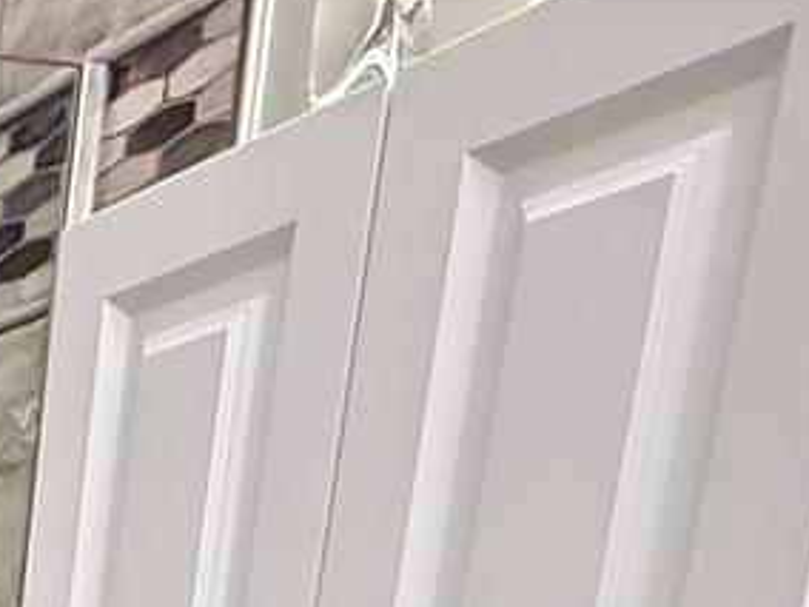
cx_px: -772
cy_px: 1302
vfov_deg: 14.6
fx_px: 1846
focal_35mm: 79
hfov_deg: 17.9
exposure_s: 1/60
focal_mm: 2.22
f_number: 2.2
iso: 800
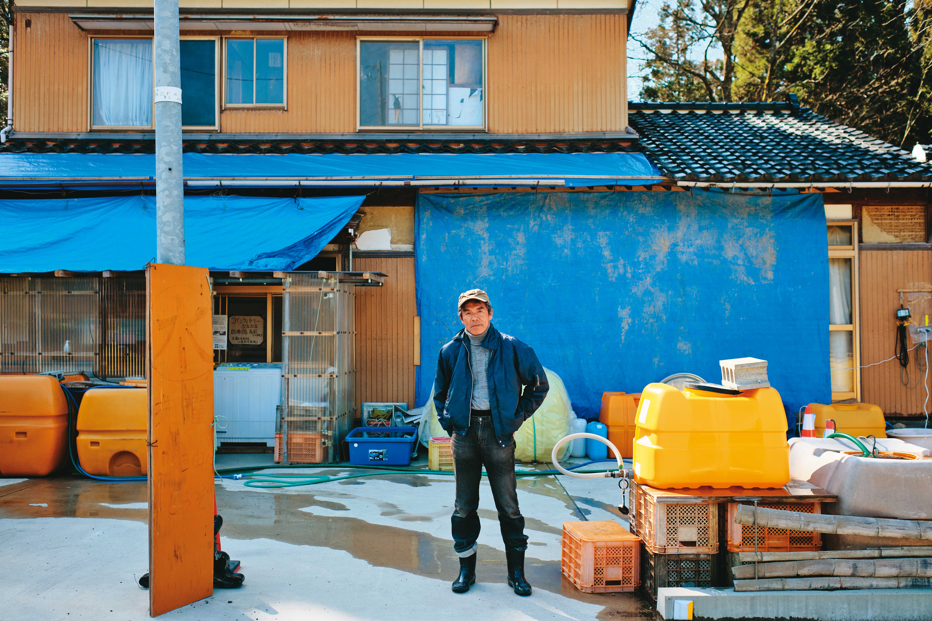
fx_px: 906
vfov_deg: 37.9
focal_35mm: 35
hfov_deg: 54.4
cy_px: 310
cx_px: 466
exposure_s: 1/1500
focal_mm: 23
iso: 500
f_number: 2.8
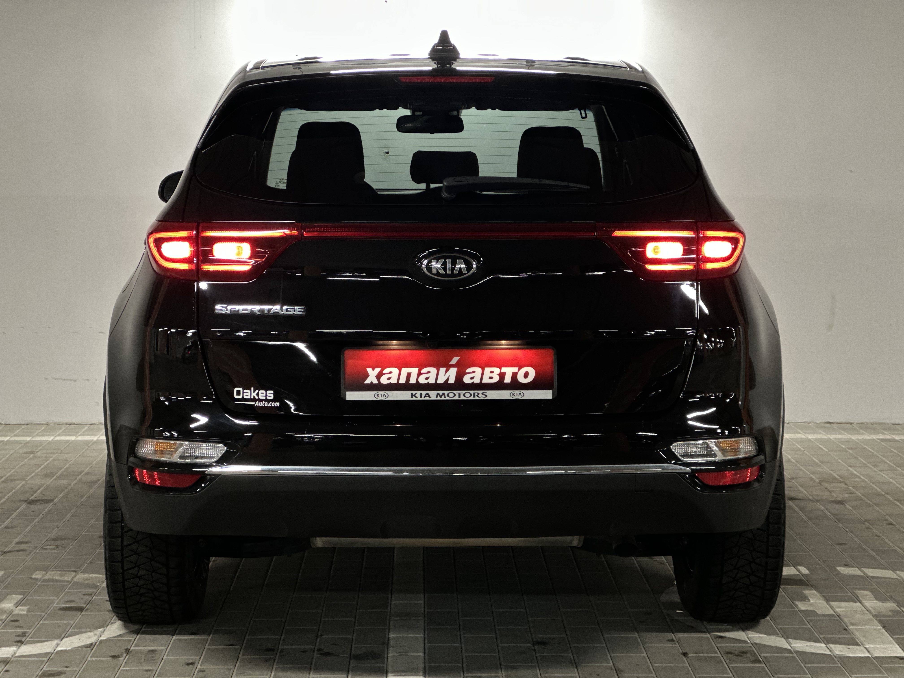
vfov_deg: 19.1
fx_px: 2011
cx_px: 452
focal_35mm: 77
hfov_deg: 25.3
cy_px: 339
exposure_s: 1/20
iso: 400
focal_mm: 9
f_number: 2.8
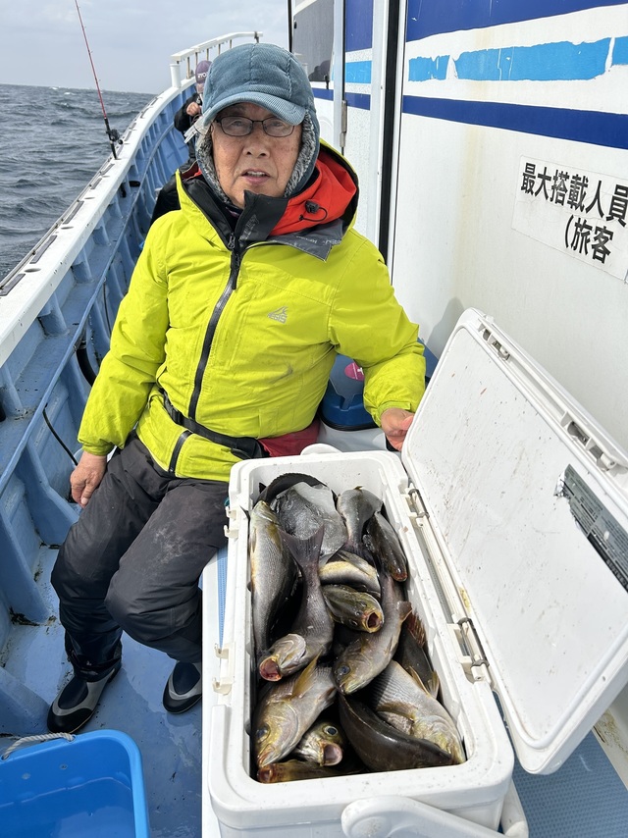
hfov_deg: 53.0
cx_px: 314
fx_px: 629
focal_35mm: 26
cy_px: 419
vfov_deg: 67.3
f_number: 1.5
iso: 50
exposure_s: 1/4630
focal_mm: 5.7
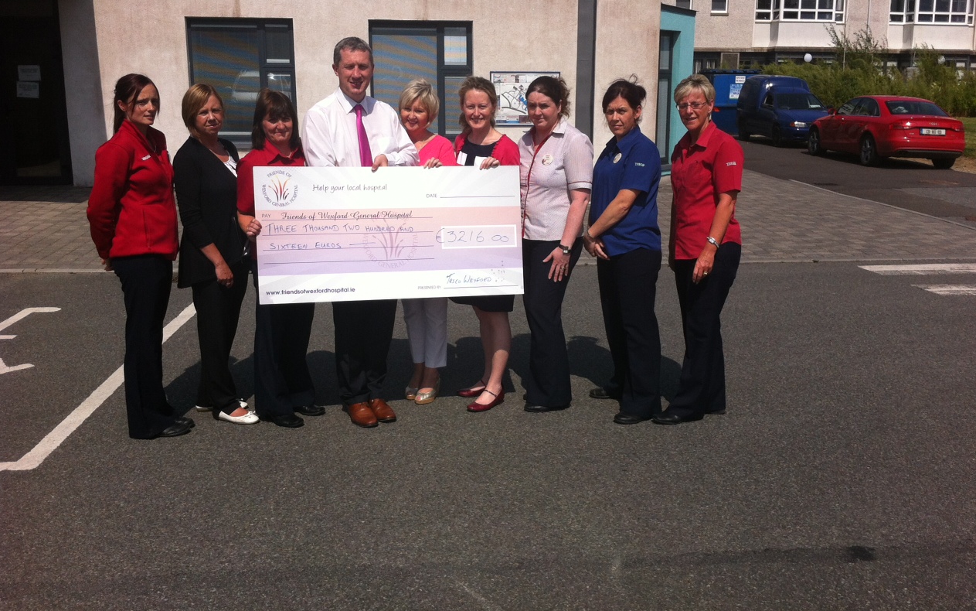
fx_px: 1011
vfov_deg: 33.6
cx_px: 495
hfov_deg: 51.5
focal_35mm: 38
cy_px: 269
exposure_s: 1/2320
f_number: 2.8
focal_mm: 3.85
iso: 80
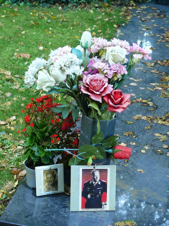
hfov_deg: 16.2
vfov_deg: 21.5
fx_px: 593
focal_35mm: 91
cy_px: 113
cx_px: 84
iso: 200
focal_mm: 19.3
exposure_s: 1/20
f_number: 3.2
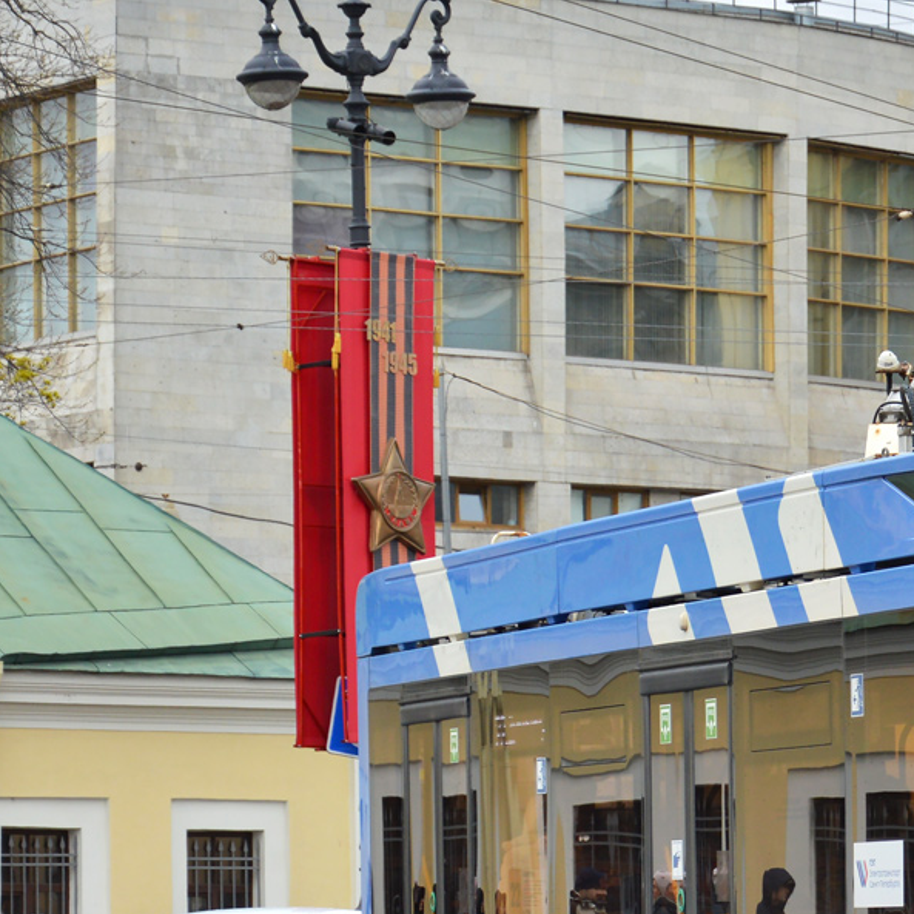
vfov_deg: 8.7
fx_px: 5975
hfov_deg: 8.7
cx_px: 1088
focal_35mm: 200
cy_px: 586
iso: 200
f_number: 5.6
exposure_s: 1/500
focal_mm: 62
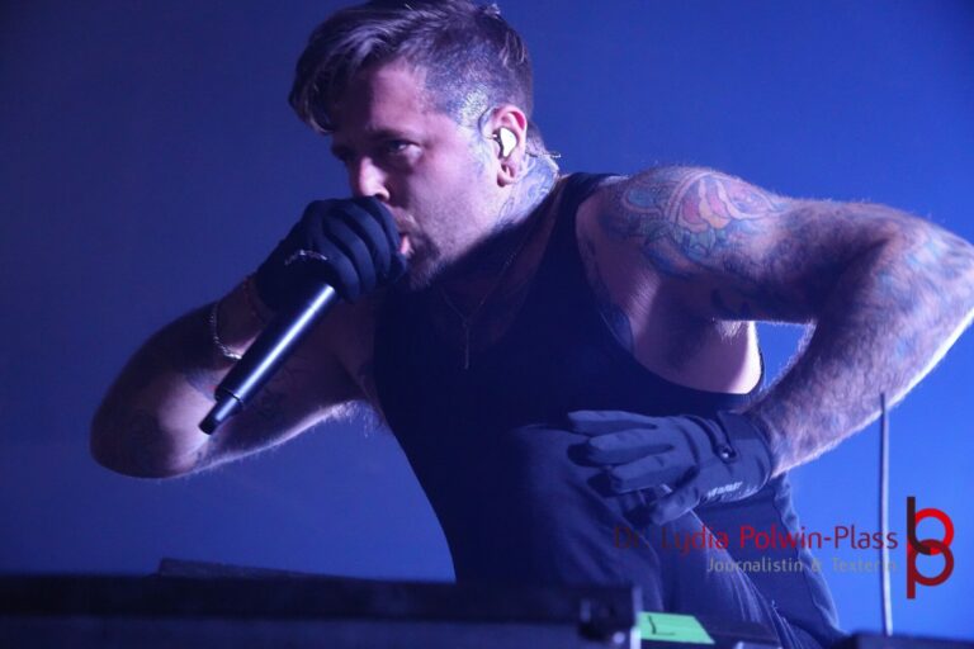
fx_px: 2151
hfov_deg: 25.5
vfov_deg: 17.2
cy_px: 324
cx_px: 487
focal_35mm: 80
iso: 6400
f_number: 4.5
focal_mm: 53
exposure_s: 1/100
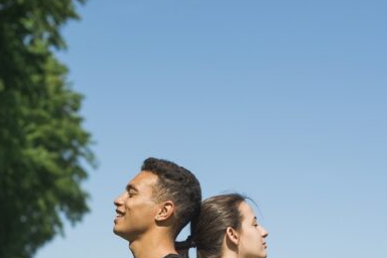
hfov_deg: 20.4
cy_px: 248
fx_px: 1075
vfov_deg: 13.5
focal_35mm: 100
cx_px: 183
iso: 320
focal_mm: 50
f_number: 2.8
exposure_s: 1/3200
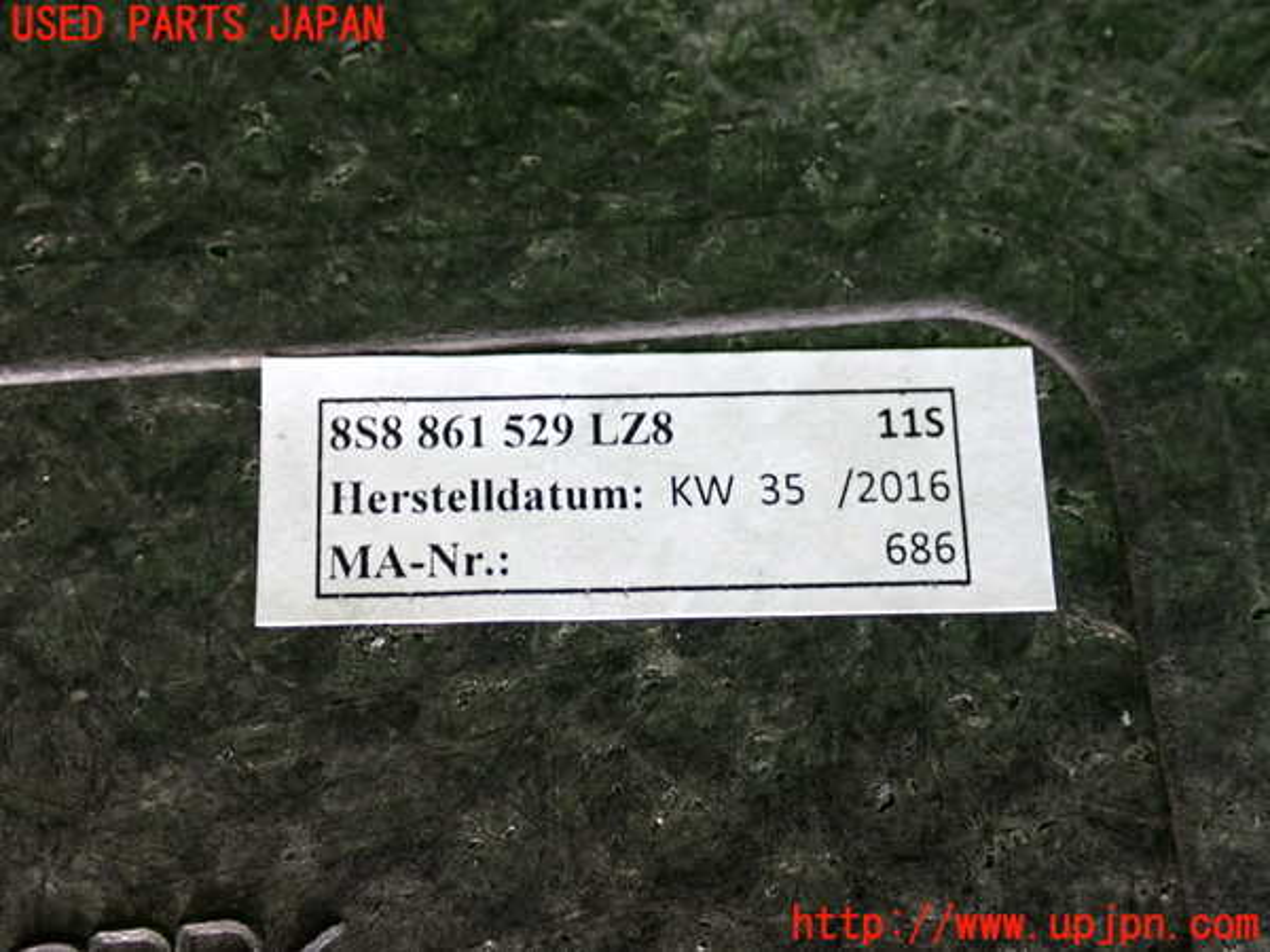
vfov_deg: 30.9
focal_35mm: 47
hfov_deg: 40.4
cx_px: 635
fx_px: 1724
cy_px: 476
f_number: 3.1
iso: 320
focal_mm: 8.4
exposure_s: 1/50
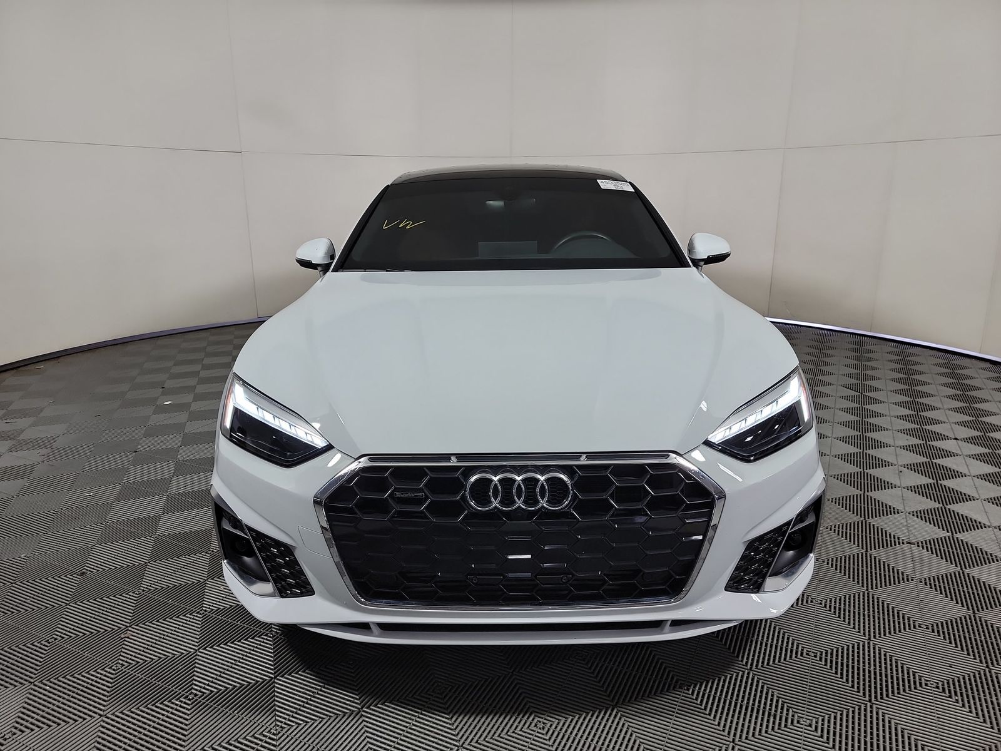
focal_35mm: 24
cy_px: 376
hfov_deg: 71.6
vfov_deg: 56.8
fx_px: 694
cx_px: 500
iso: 65
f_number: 1.8
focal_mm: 6.7
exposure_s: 1/59
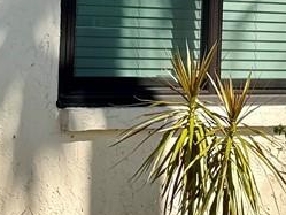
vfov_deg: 9.5
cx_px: 224
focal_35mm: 154
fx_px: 1273
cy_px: -37
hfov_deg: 12.8
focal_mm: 6.76
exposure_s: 1/3597
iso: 80
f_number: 1.78
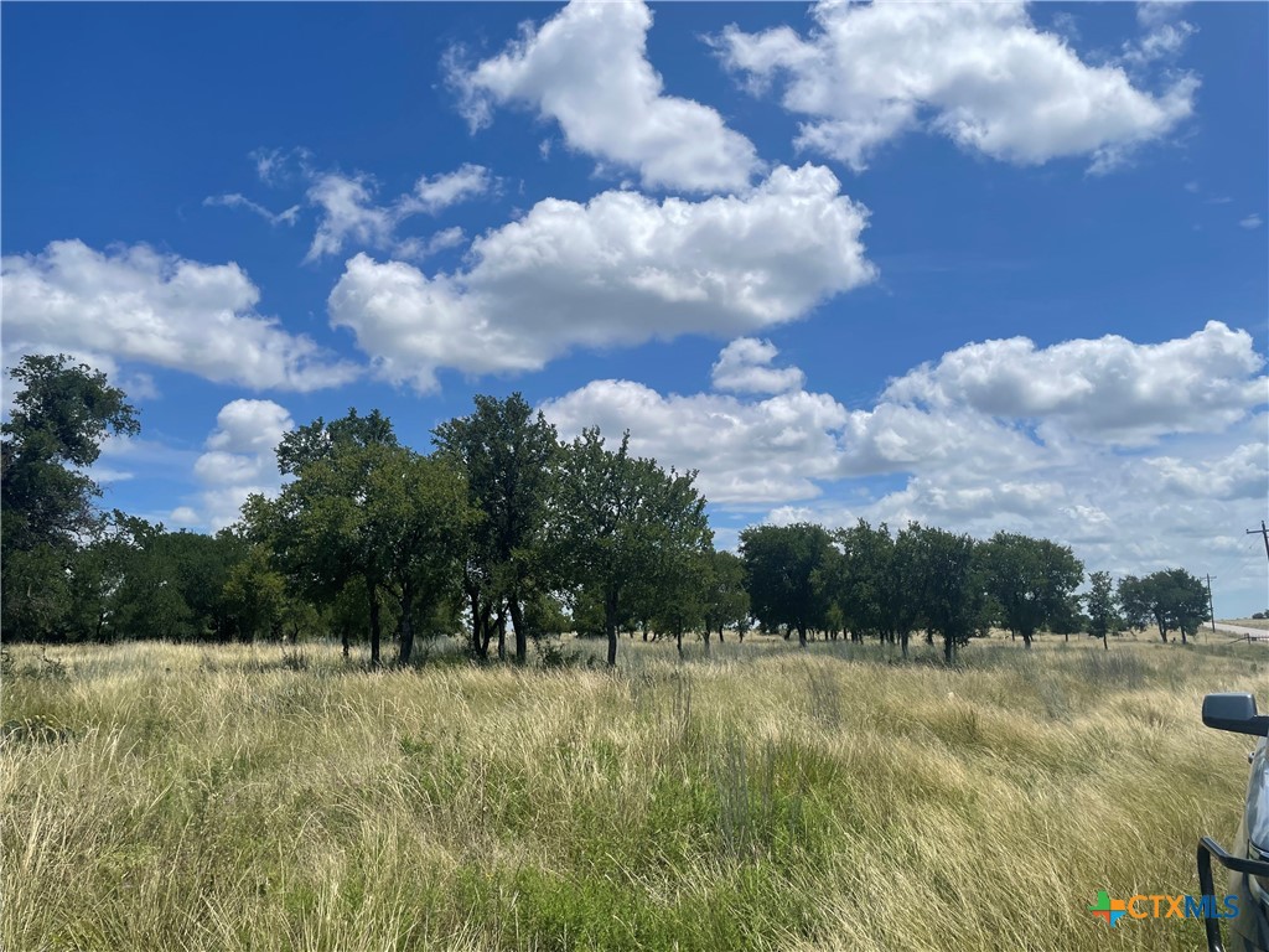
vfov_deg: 53.1
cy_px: 476
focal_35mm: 26
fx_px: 953
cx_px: 634
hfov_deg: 67.3
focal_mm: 4.2
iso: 32
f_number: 1.6
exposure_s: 1/7299
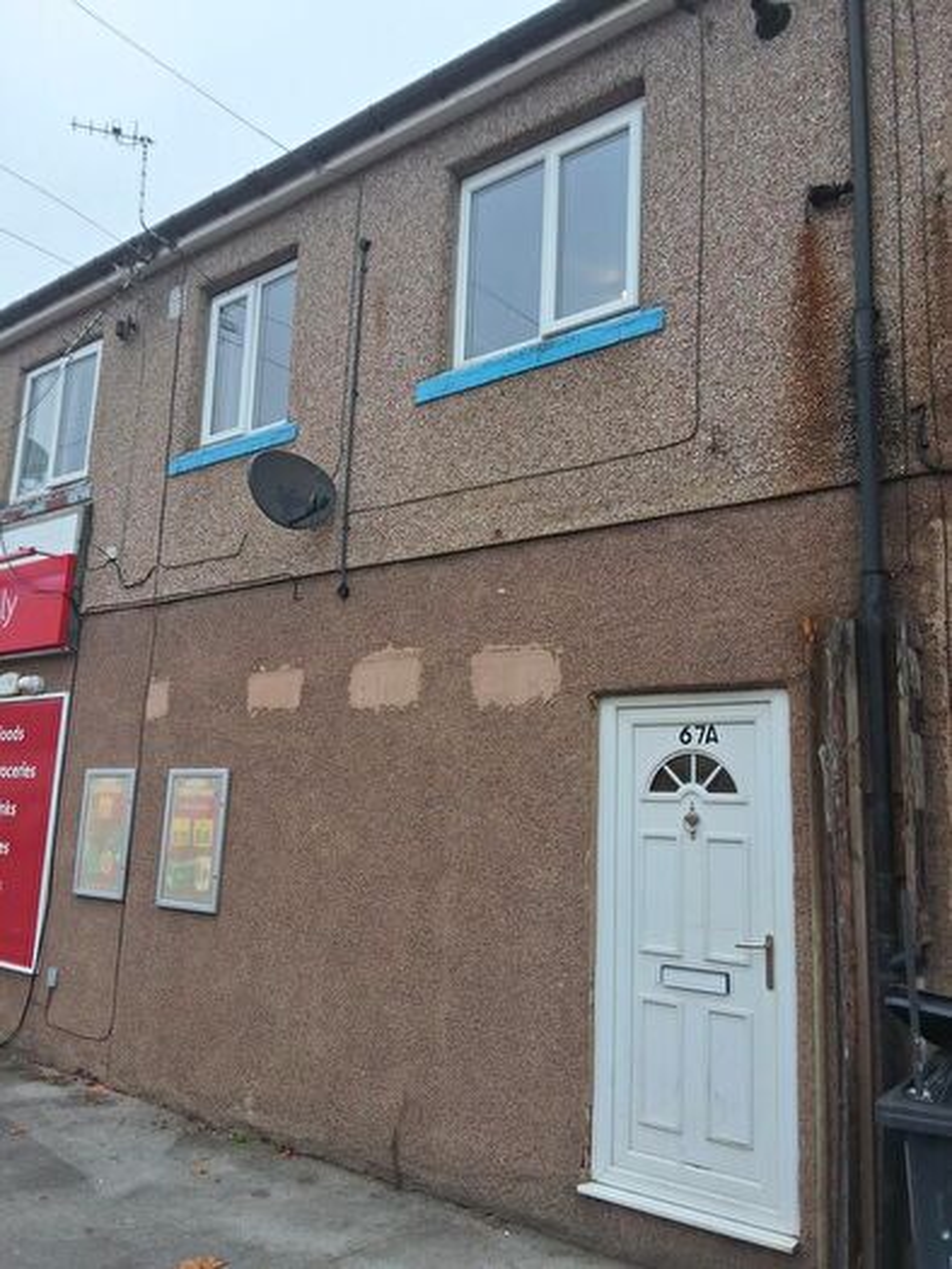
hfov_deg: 49.8
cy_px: 634
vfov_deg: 63.4
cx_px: 476
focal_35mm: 28
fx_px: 1026
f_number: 1.9
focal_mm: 2.91
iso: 32
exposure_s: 1/409
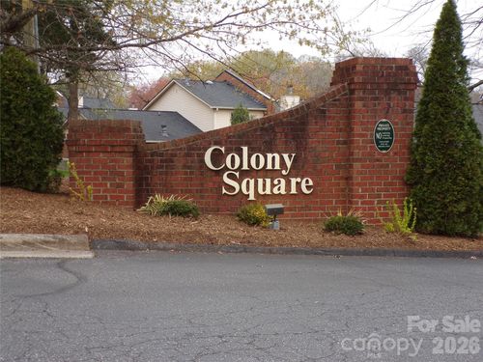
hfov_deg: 34.3
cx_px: 242
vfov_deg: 26.1
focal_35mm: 56
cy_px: 181
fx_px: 781
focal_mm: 10.1
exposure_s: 1/140
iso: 80
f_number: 5.3
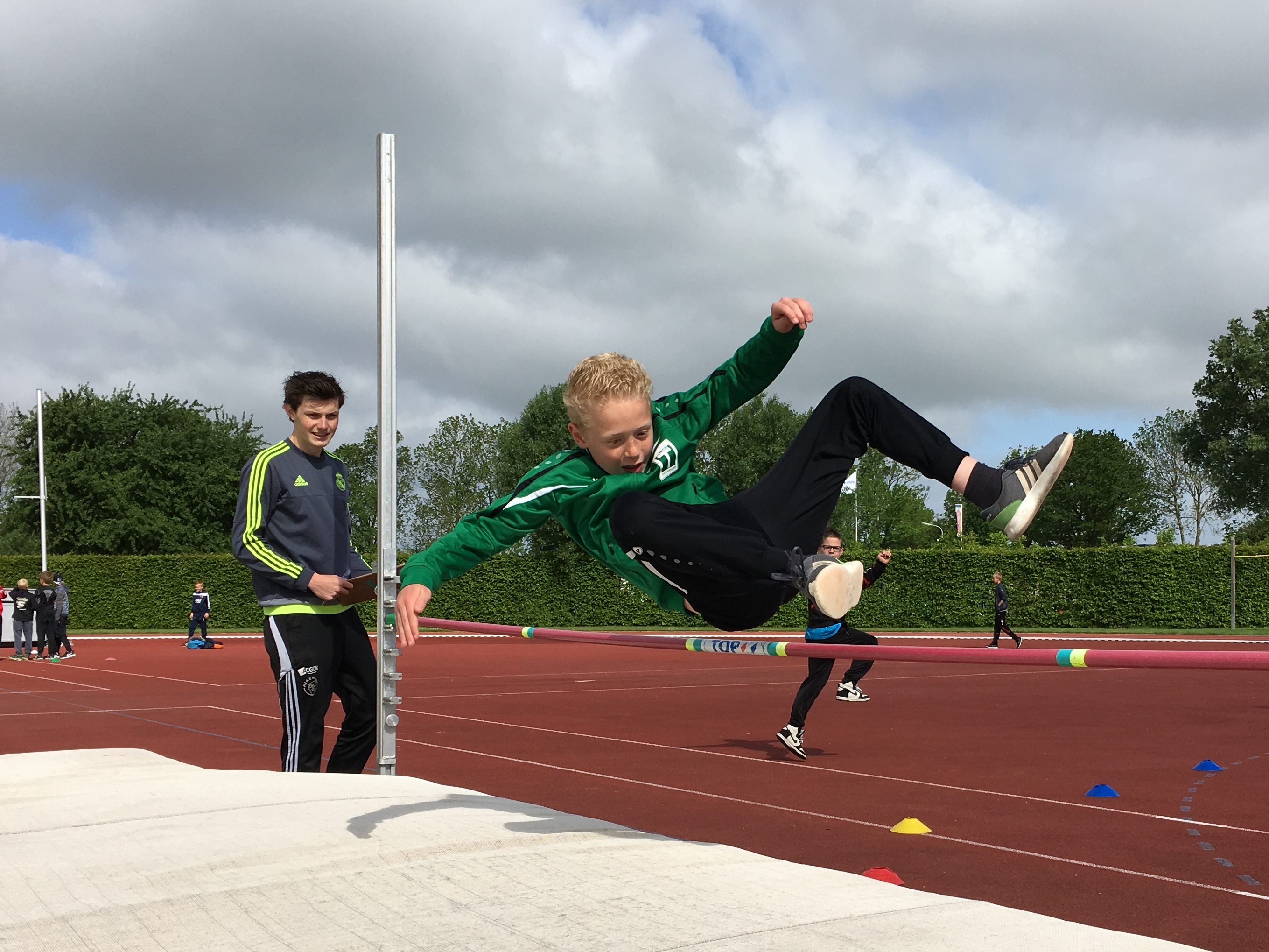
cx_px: 802
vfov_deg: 33.4
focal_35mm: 43
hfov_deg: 43.5
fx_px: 1576
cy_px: 590
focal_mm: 4.15
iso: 25
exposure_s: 1/2331
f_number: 2.2
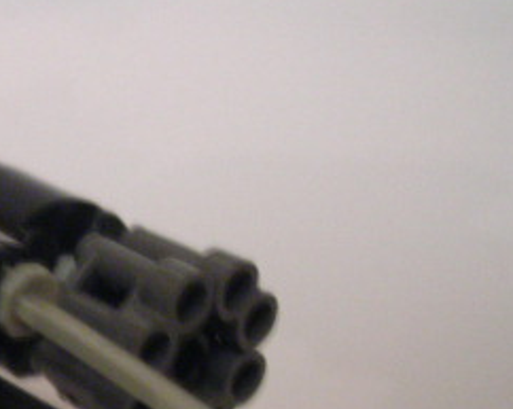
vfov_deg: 14.3
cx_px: -87
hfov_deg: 17.4
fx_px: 1607
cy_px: 396
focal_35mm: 106
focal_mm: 6.8
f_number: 3.3
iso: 200
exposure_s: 1/3.4
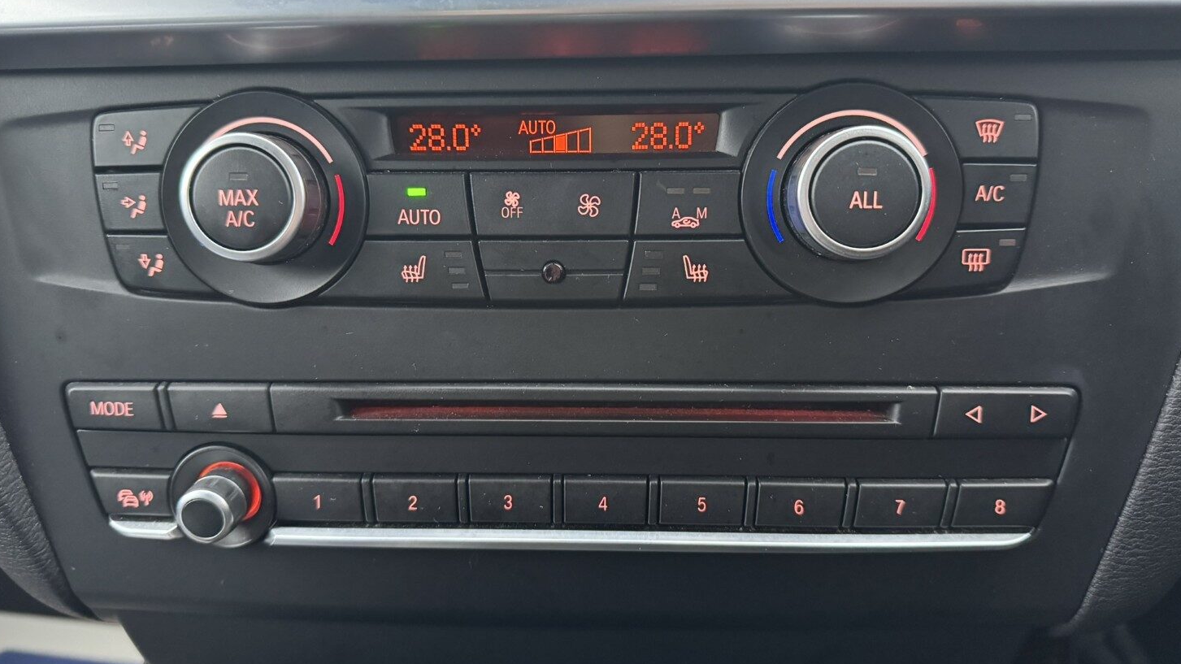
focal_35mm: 27
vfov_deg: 42.9
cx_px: 588
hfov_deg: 69.9
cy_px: 306
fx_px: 845
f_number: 1.78
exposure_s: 1/33
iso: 1000
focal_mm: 6.76
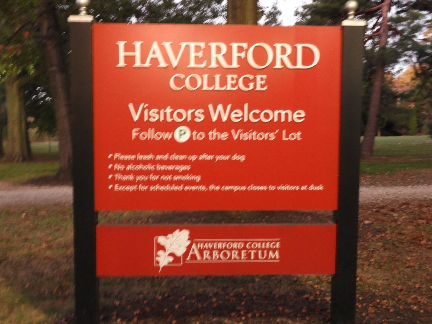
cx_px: 216
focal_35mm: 40
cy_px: 162
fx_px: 499
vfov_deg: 36.0
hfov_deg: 46.8
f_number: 3.8
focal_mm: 7.2
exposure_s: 1/4
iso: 800
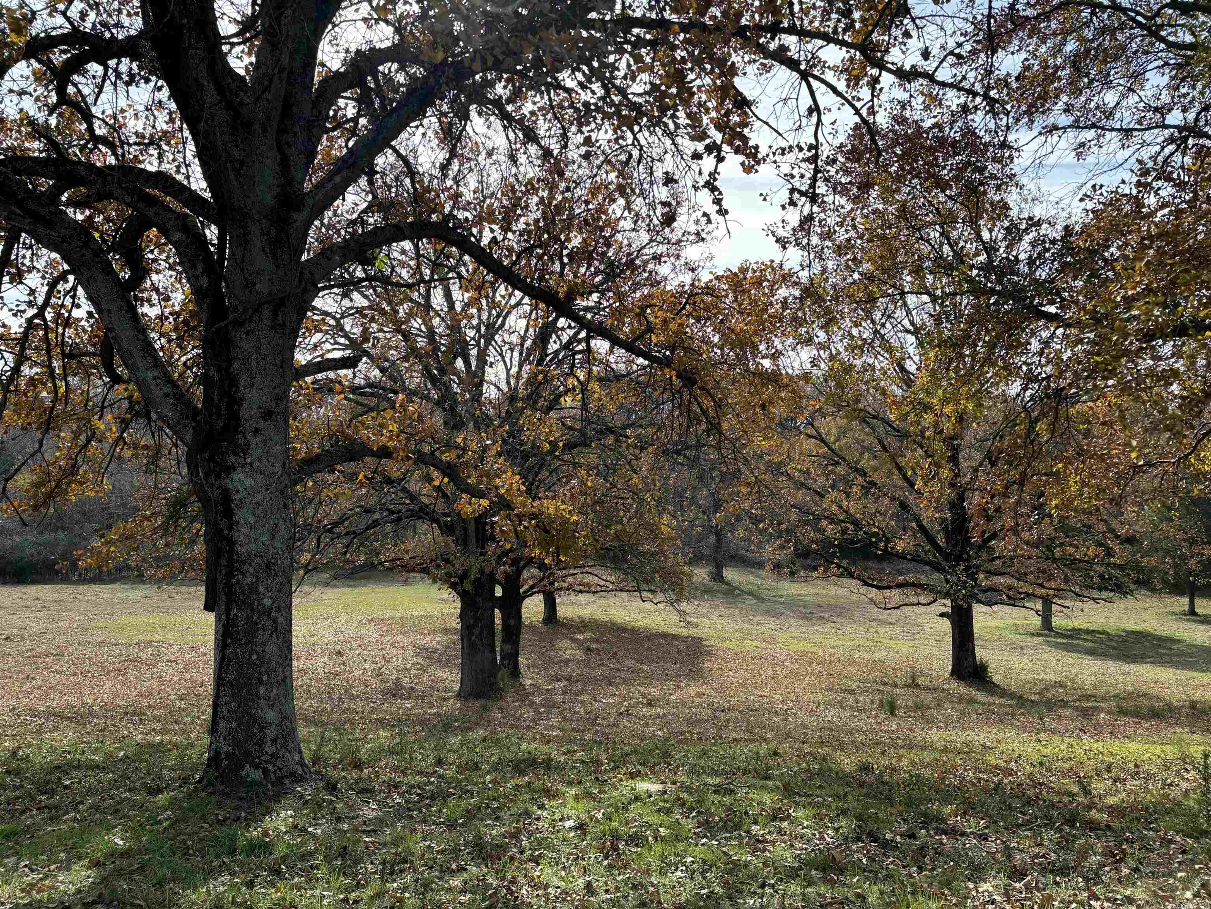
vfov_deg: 53.1
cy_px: 454
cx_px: 606
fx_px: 910
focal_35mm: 26
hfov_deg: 67.3
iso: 50
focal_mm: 5.96
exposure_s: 1/1295
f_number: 1.6
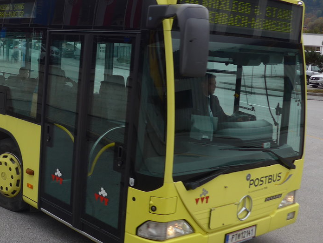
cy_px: 85
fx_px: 467
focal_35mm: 50
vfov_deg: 28.9
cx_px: 53
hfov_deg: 36.6
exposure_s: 1/320
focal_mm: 6
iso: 80
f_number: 2.8
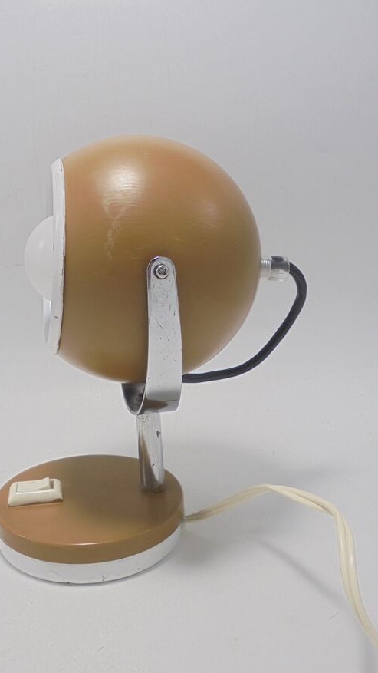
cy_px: 337
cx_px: 132
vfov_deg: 52.8
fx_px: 677
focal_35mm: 38
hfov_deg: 31.0
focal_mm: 6.1
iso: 100
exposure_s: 1/80
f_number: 4
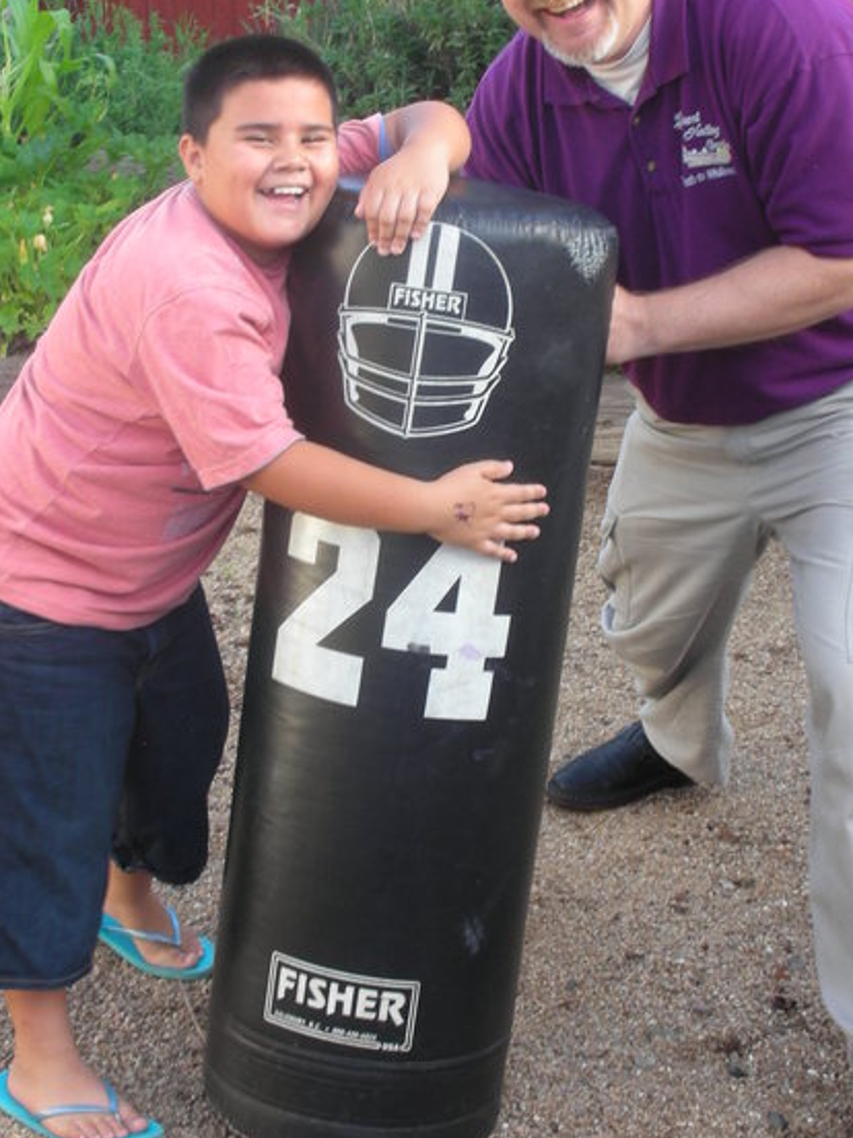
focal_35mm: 73
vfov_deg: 26.6
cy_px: 476
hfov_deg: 20.2
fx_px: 2398
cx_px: 437
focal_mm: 8.8
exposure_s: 1/37.5
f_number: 3.7
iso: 50
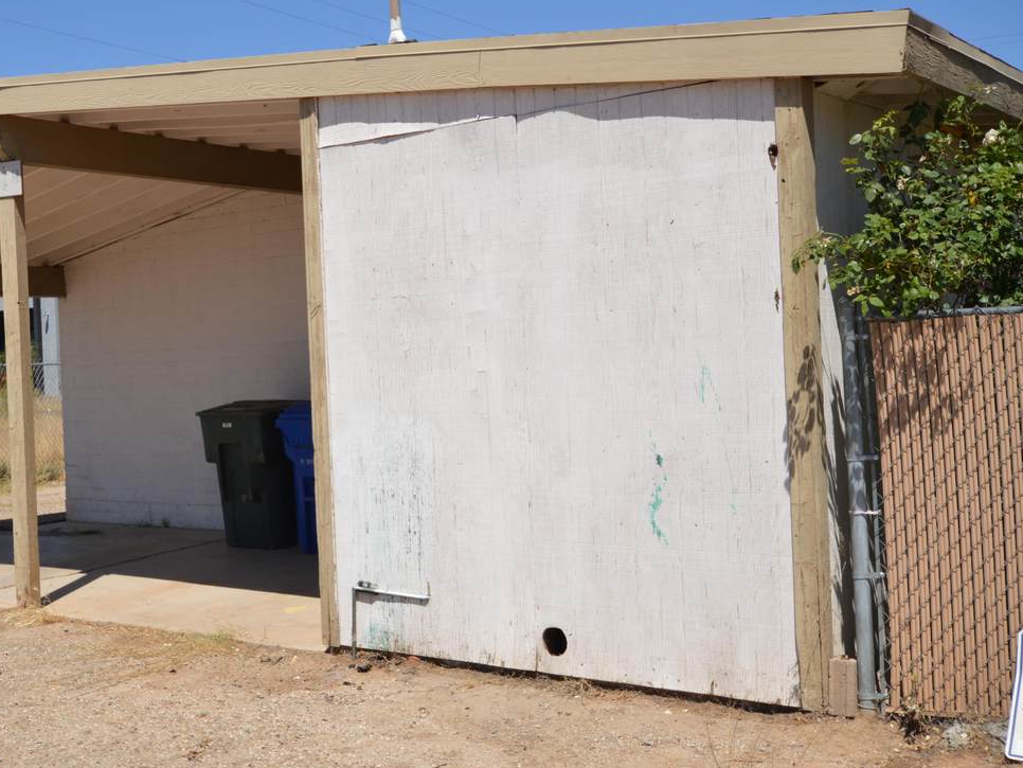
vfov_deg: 34.4
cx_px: 364
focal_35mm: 42
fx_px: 1242
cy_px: 378
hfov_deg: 44.3
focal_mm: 22
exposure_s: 1/200
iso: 100
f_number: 11
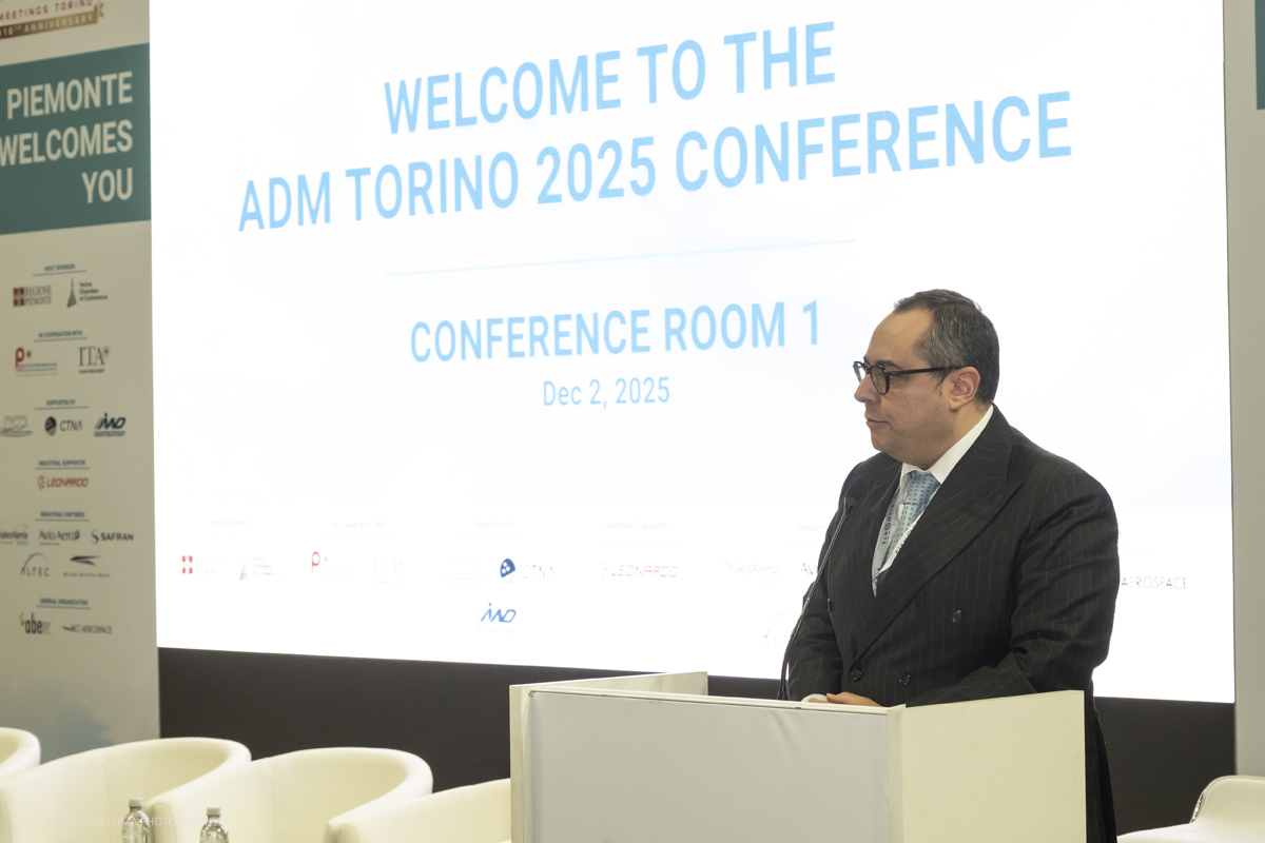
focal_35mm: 79
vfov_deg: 17.3
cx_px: 632
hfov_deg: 25.7
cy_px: 422
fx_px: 2776
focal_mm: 52.4
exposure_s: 1/125
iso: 2500
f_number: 5.6
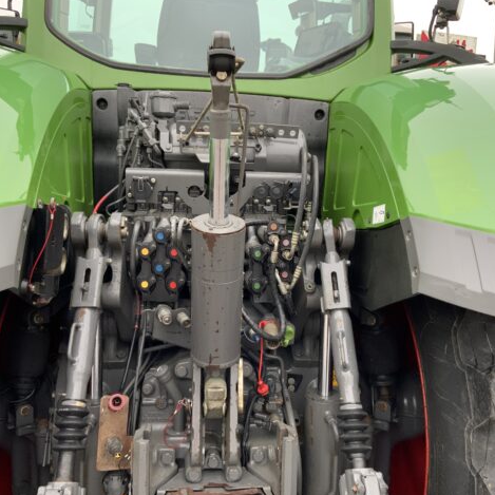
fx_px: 566
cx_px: 252
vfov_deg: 47.2
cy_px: 247
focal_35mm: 35
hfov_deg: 47.2
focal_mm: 3
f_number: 1.8
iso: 50
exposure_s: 1/122
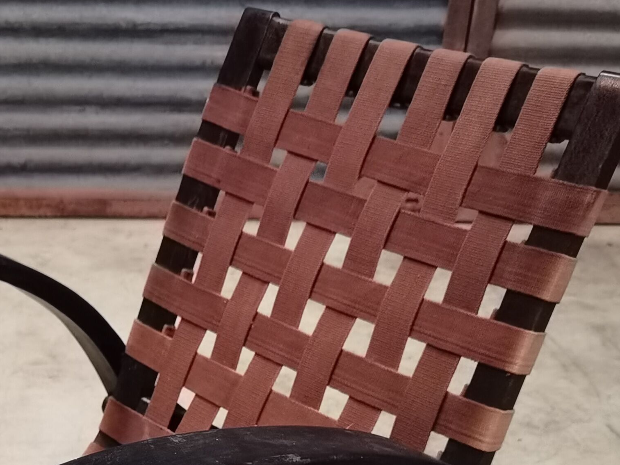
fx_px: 1164
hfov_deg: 29.4
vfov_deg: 20.6
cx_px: 170
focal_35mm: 65
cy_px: 602
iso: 800
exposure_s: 1/40
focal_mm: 6.71
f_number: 1.9
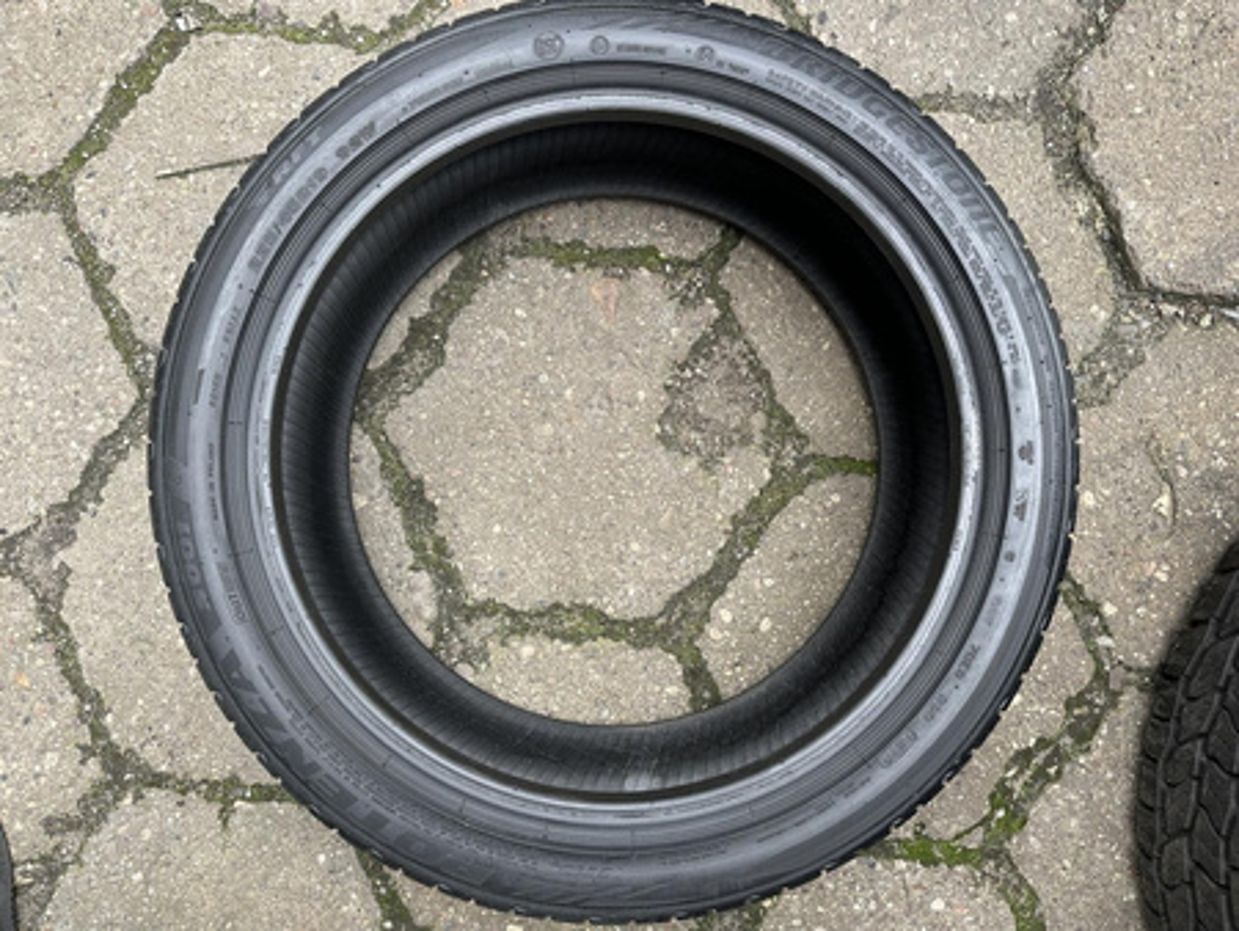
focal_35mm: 24
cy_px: 466
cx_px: 620
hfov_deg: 71.6
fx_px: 859
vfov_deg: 56.9
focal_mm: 6.86
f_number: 1.78
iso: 64
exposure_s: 1/125
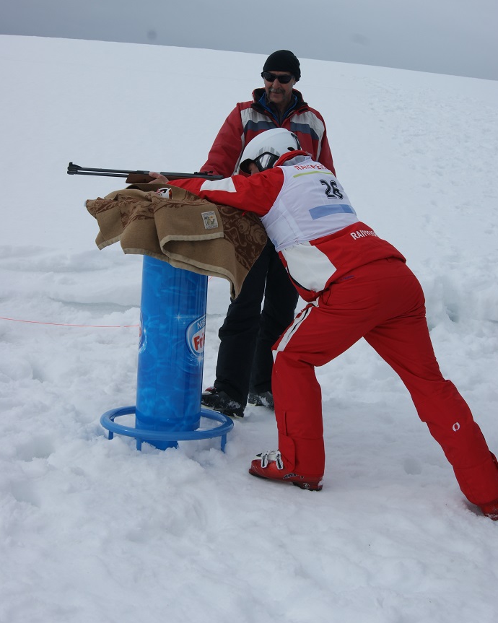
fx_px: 885
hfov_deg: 31.4
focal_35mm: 48
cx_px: 251
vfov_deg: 38.8
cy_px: 283
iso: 100
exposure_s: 1/250
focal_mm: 28
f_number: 11
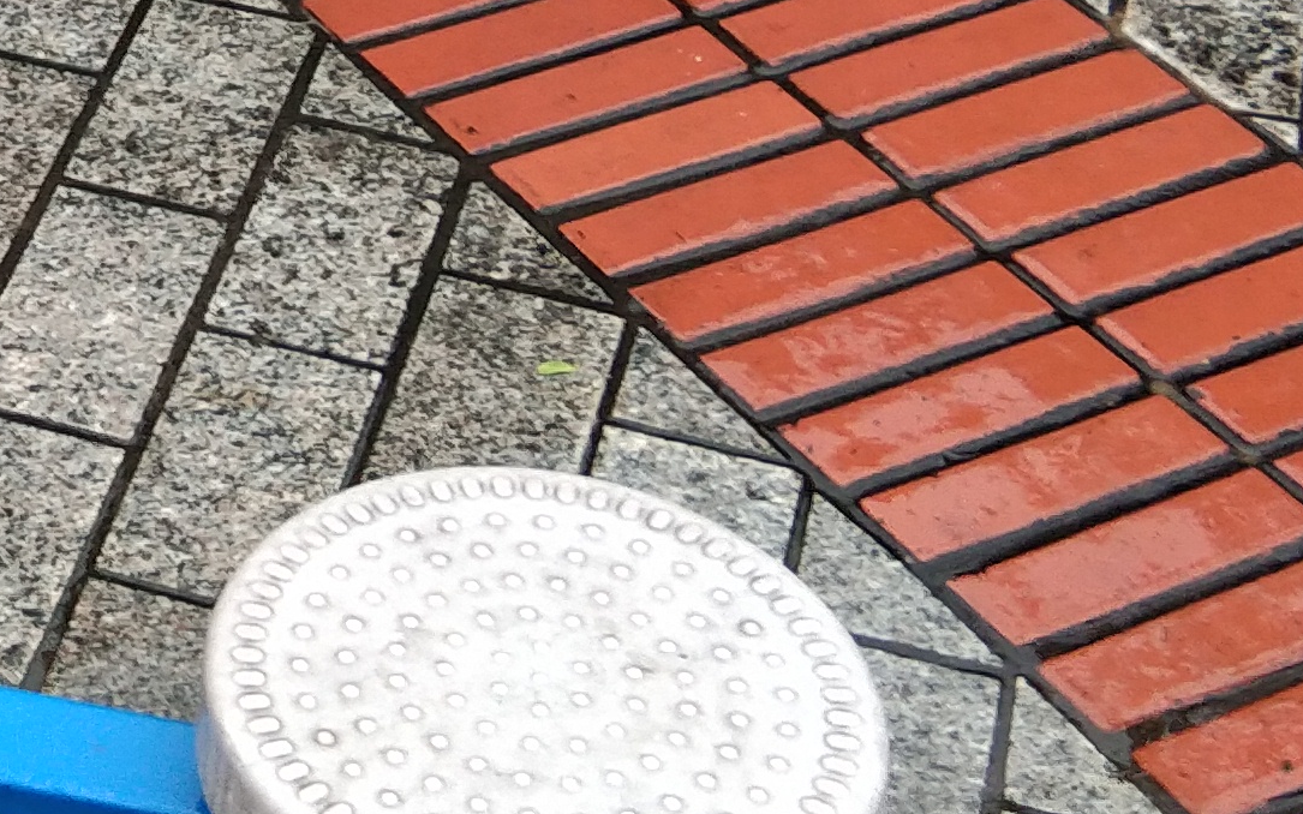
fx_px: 4474
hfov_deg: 15.8
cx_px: -382
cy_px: -299
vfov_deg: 10.1
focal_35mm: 126
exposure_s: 1/50
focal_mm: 3.69
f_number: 2.2
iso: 125
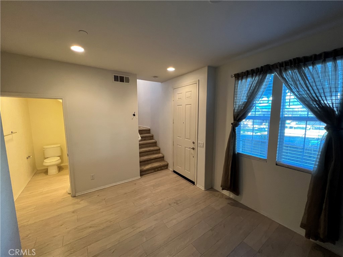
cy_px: 128
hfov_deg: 106.2
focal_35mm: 13
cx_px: 172
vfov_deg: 89.9
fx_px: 129
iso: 320
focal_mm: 1.57
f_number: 1.8
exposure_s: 1/60
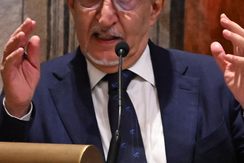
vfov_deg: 4.7
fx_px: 2000
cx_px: 150
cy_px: 37
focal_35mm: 295
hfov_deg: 7.0
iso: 5000
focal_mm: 120
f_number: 4
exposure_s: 1/320
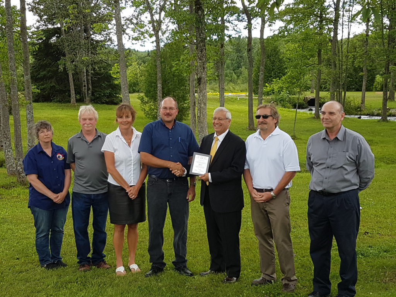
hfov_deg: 67.3
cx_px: 198
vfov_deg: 53.1
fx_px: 297
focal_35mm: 26
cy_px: 148
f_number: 1.7
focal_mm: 4.2
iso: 40
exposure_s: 1/444
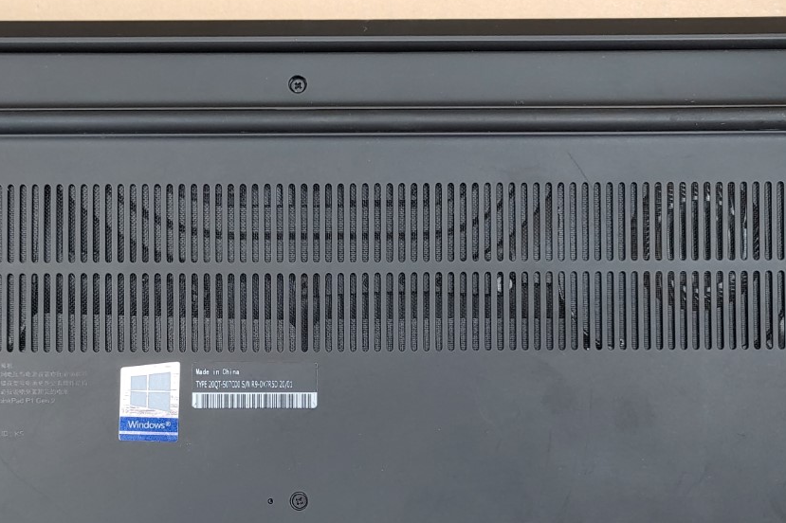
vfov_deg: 27.9
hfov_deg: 41.6
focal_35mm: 47
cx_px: 298
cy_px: 437
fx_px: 1026
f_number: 1.8
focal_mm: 4.36
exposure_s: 1/60
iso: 50
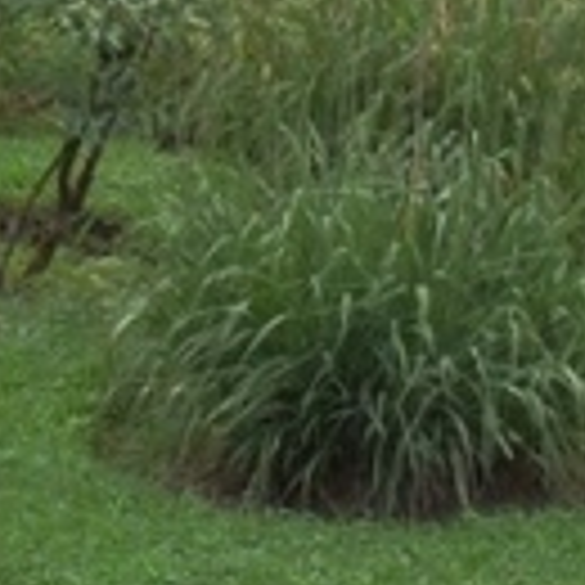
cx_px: 36
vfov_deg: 7.2
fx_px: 4455
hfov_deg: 7.5
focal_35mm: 233
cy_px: -608
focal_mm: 7.6
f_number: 3.4
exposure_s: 1/100
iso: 100
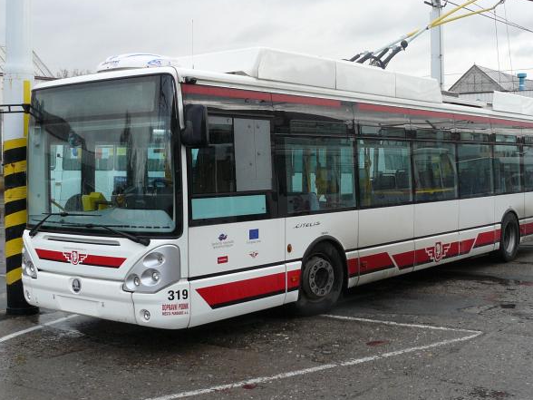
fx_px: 754
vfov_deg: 29.6
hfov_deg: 38.9
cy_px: 174
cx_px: 287
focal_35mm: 49
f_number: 4
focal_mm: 6
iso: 100
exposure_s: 1/250
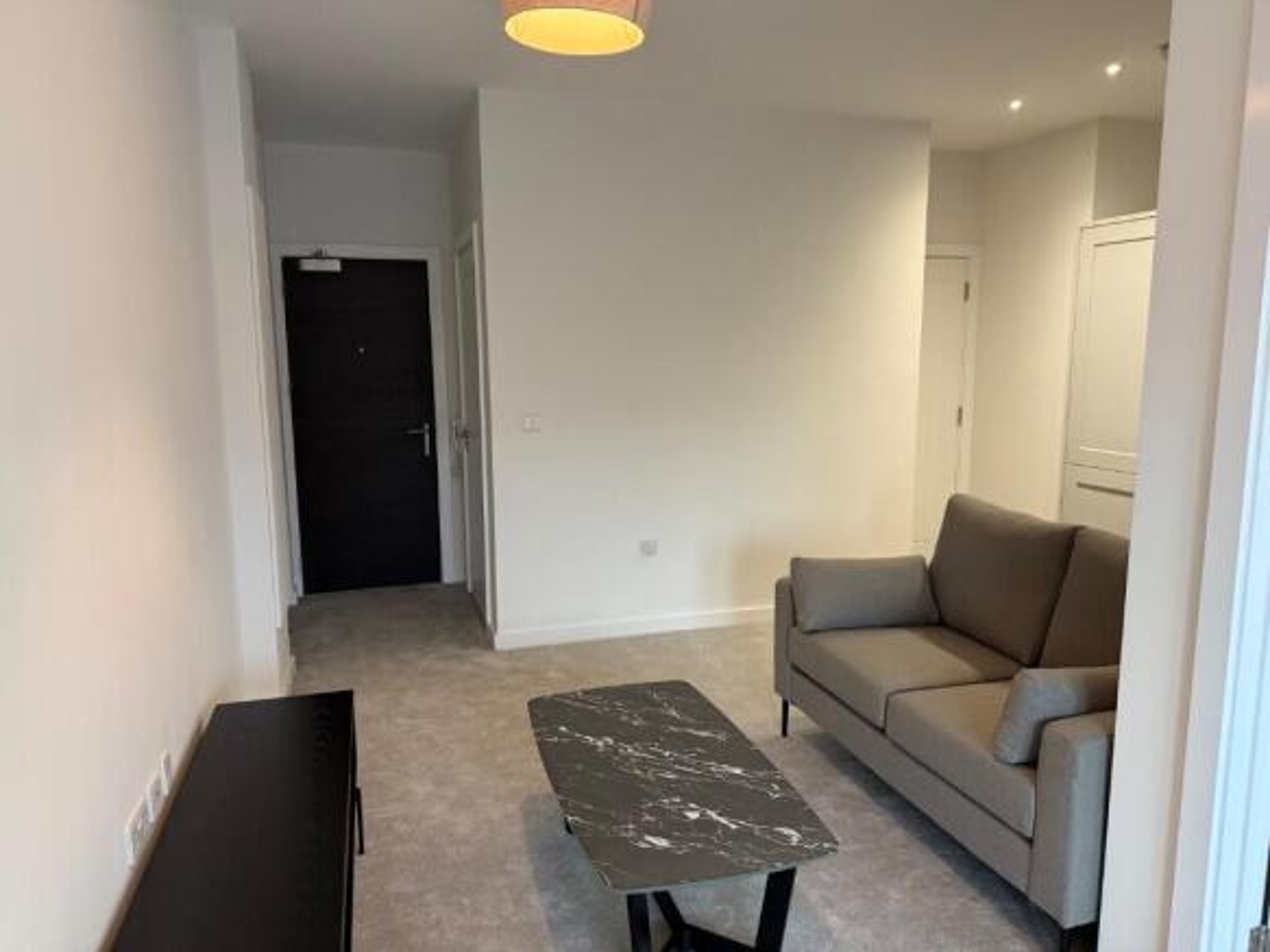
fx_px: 880
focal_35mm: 24
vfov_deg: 56.8
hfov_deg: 71.6
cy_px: 476
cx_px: 635
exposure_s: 1/60
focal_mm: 6.76
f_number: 1.78
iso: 320
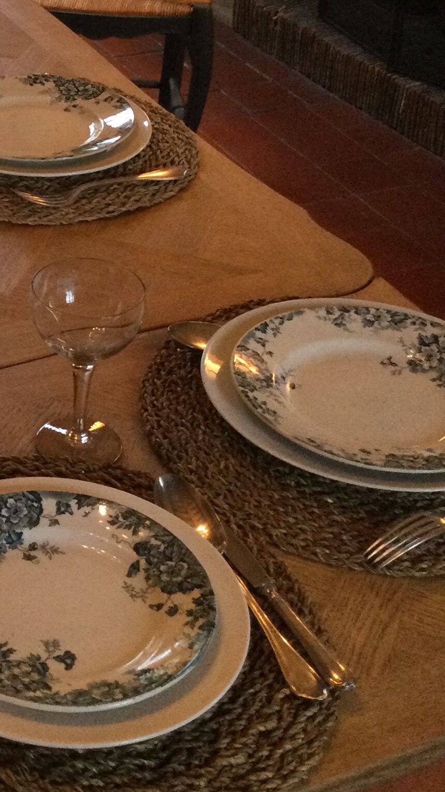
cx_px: -186
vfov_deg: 28.9
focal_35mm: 72
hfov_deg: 15.7
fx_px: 1511
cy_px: 197
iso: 200
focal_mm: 3.3
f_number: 2.4
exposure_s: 1/33
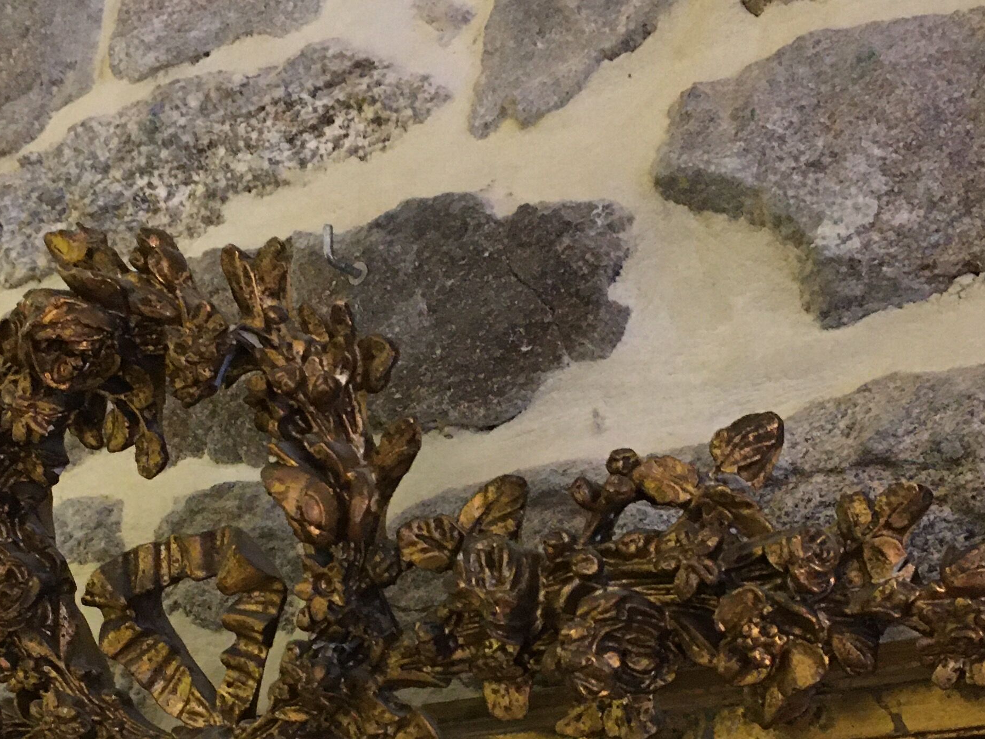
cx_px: 410
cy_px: 607
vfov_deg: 22.9
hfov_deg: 30.7
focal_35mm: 63
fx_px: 1793
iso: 200
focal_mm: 4.15
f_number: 2.2
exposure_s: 1/25
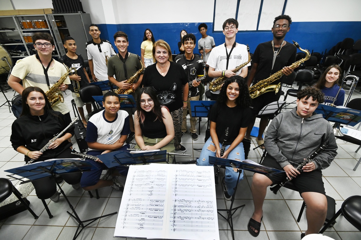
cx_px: 180
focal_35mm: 17
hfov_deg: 93.3
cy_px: 120
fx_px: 170
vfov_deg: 70.3
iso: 2500
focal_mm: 17
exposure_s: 1/160
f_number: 4.5
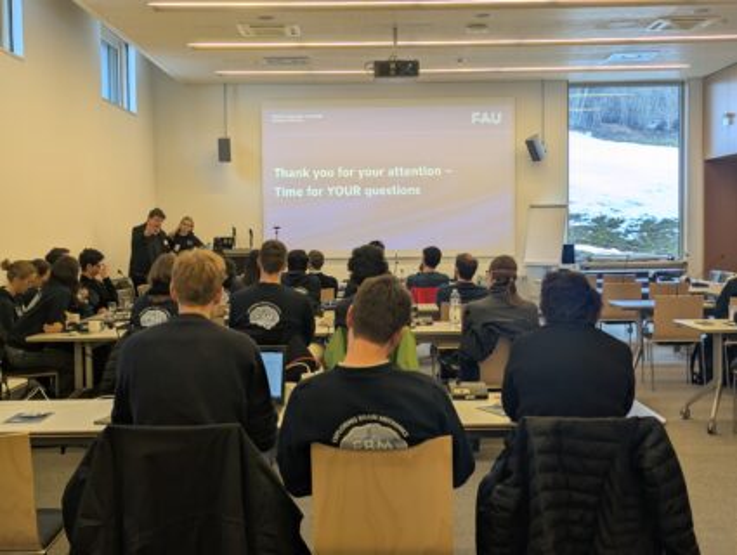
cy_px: 278
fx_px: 1023
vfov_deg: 30.3
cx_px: 368
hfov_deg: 39.6
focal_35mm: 48
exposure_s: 1/99.9
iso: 48
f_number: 1.85
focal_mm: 6.81
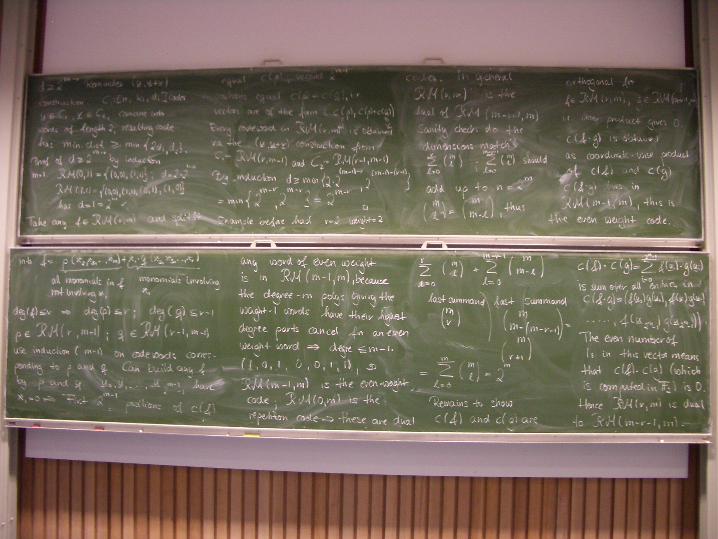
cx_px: 359
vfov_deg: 40.7
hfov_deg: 52.6
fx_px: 726
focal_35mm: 35
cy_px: 270
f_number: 2.6
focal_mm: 5.8
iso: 200
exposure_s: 1/13
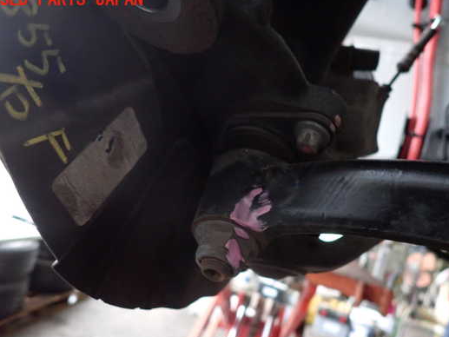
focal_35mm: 29
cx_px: 246
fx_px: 376
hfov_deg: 61.5
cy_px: 184
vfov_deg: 48.2
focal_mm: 4.5
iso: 640
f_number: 2
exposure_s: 1/30
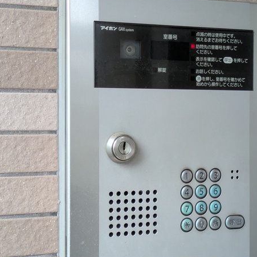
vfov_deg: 18.1
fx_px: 806
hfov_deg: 18.1
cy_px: 133
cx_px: 171
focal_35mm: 96
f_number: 1.89
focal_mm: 5.43
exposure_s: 1/120
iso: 315
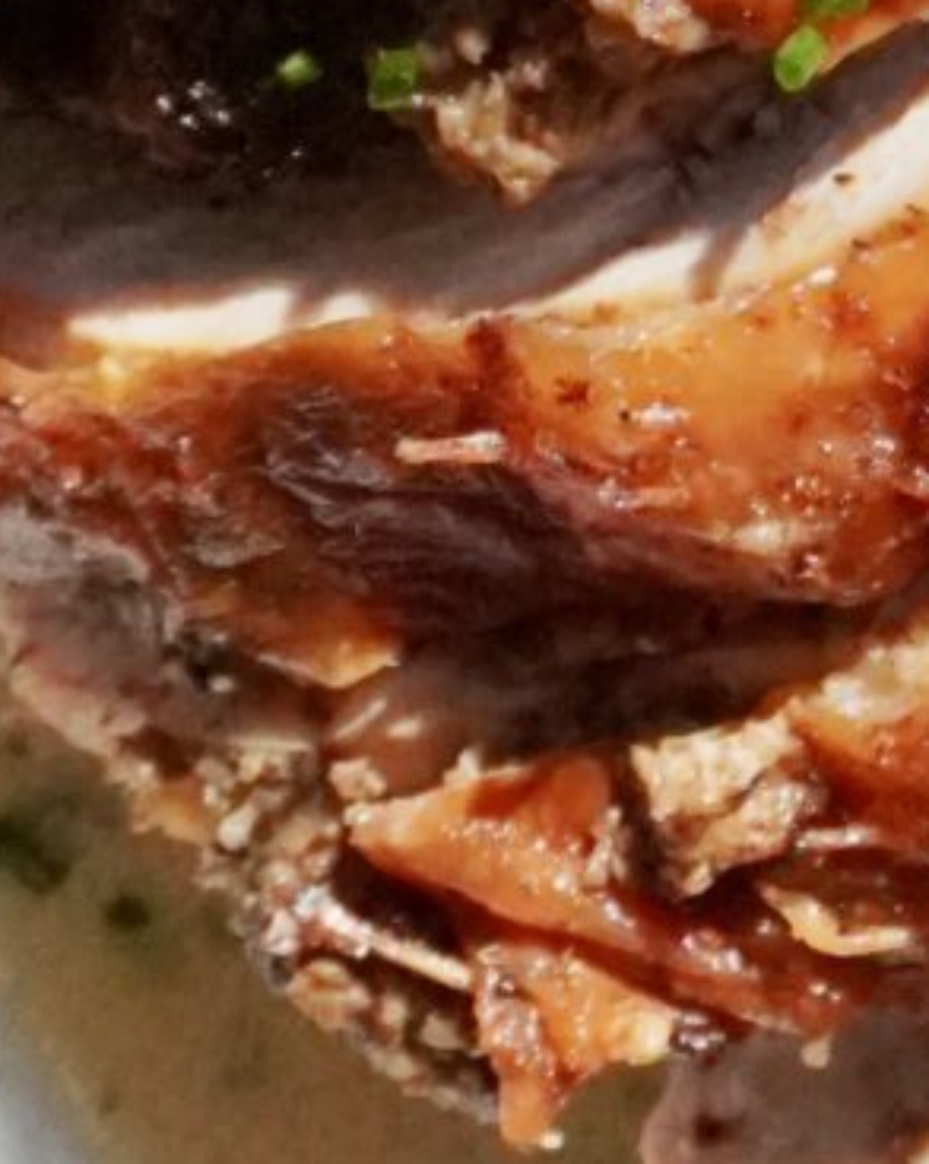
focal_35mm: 236
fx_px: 8121
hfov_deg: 6.2
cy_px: -1005
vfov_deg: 7.9
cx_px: 2357
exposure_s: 1/2500
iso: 2500
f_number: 5.6
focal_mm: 24
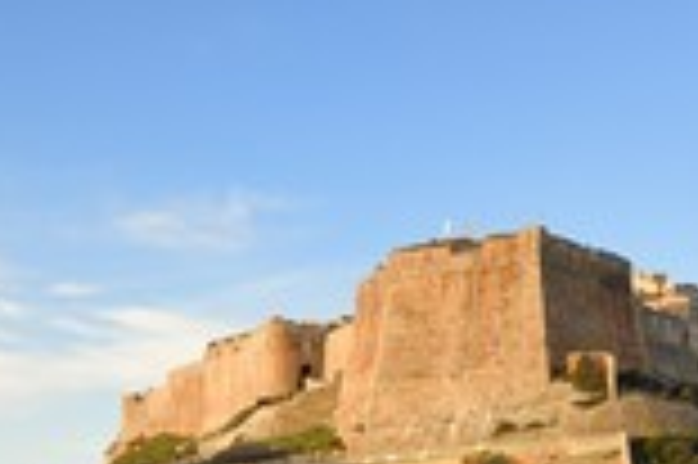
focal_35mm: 92
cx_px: -95
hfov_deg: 20.9
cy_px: 626
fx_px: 1782
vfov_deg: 14.2
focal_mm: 34
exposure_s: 1/200
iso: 400
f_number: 13
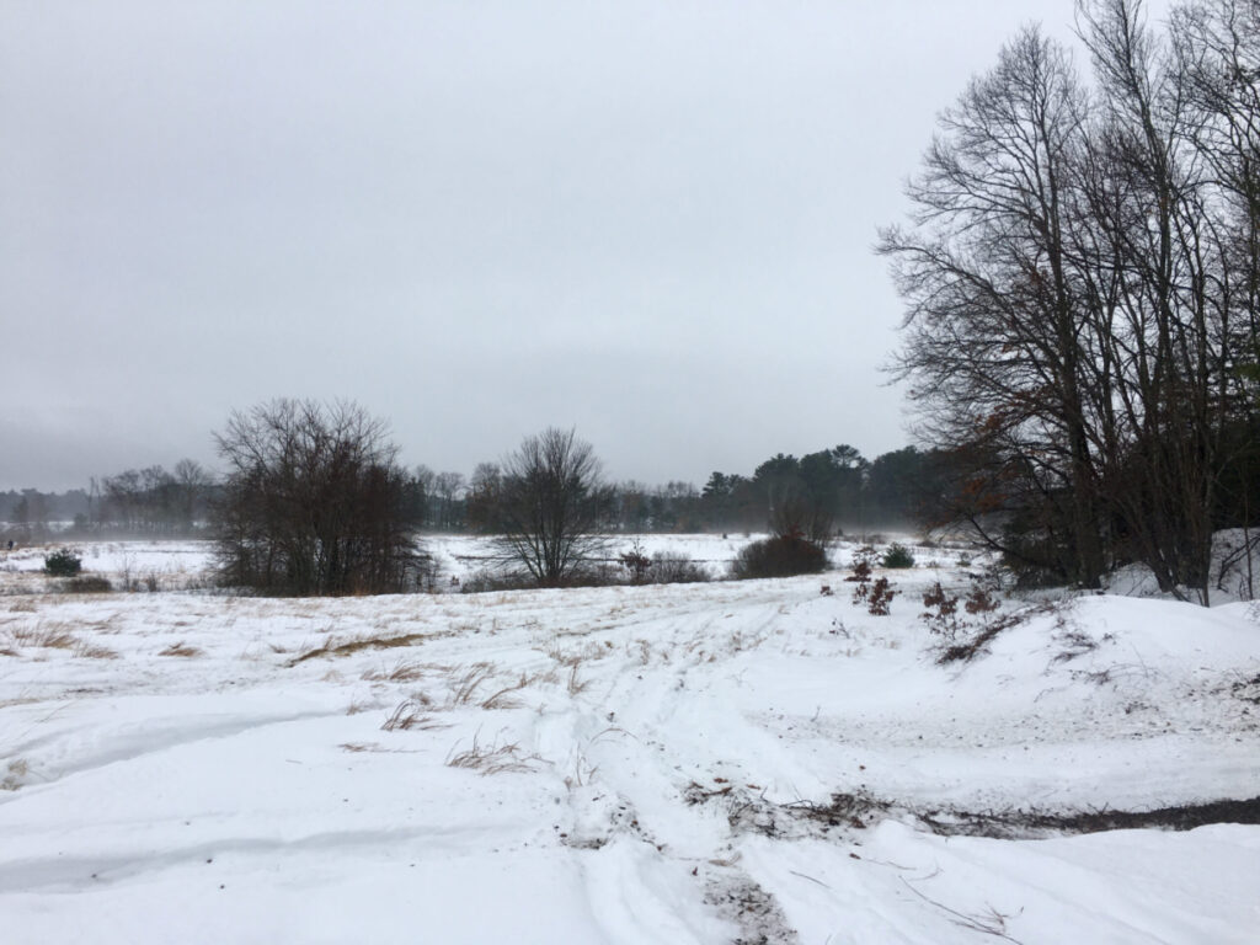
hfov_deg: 61.7
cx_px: 630
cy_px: 472
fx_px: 1056
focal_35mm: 29
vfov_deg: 48.2
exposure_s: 1/725
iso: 25
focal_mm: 4.15
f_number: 2.2
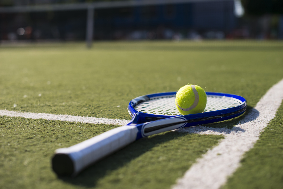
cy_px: 94
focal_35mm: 50
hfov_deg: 39.6
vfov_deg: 27.0
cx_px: 142
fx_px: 393
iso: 160
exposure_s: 1/1000
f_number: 3.2
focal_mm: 50
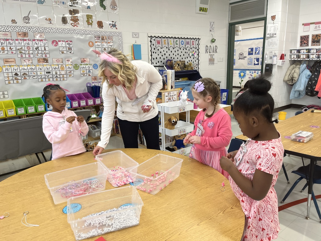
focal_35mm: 26
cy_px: 120
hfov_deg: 67.3
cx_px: 160
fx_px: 241
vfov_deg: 53.1
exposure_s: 1/60
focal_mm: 5.1
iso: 80
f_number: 1.6
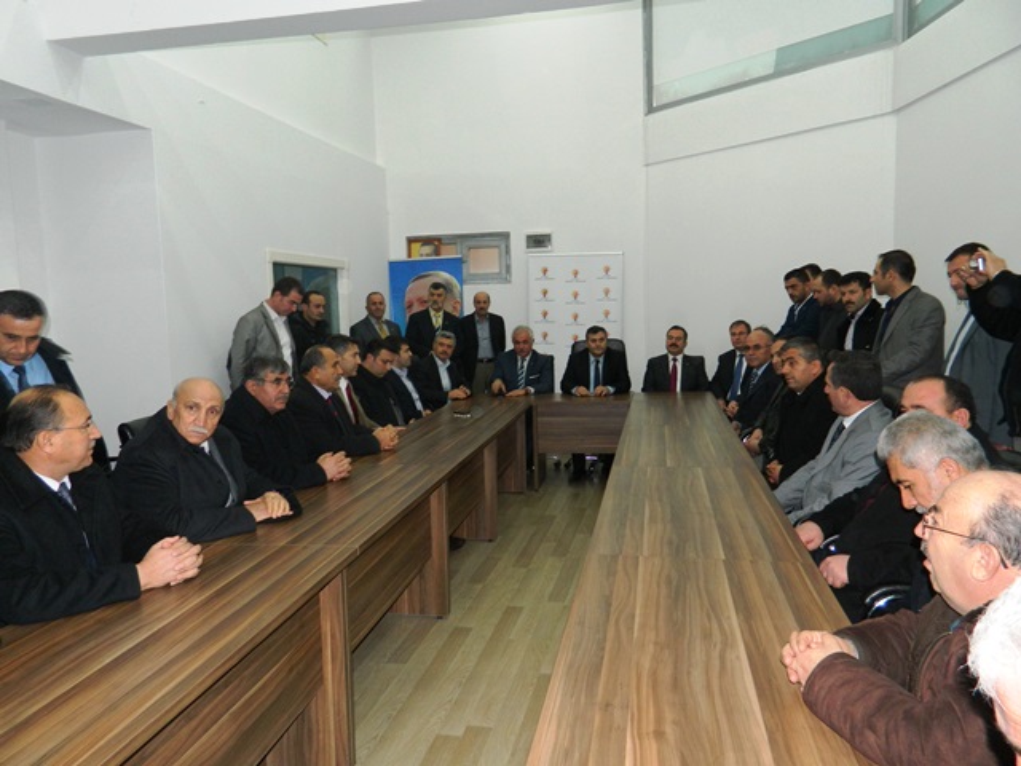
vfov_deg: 54.9
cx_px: 510
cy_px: 383
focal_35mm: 25
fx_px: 737
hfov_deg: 69.4
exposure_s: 1/30
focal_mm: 4.5
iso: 220
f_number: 3.1
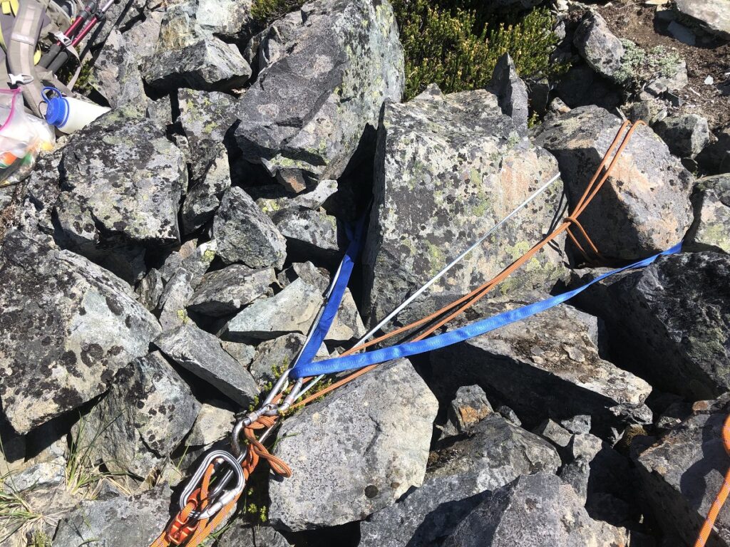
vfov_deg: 49.7
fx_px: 590
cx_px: 365
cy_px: 274
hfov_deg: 63.4
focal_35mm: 28
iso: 20
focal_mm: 3.99
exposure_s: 1/1600
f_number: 1.8
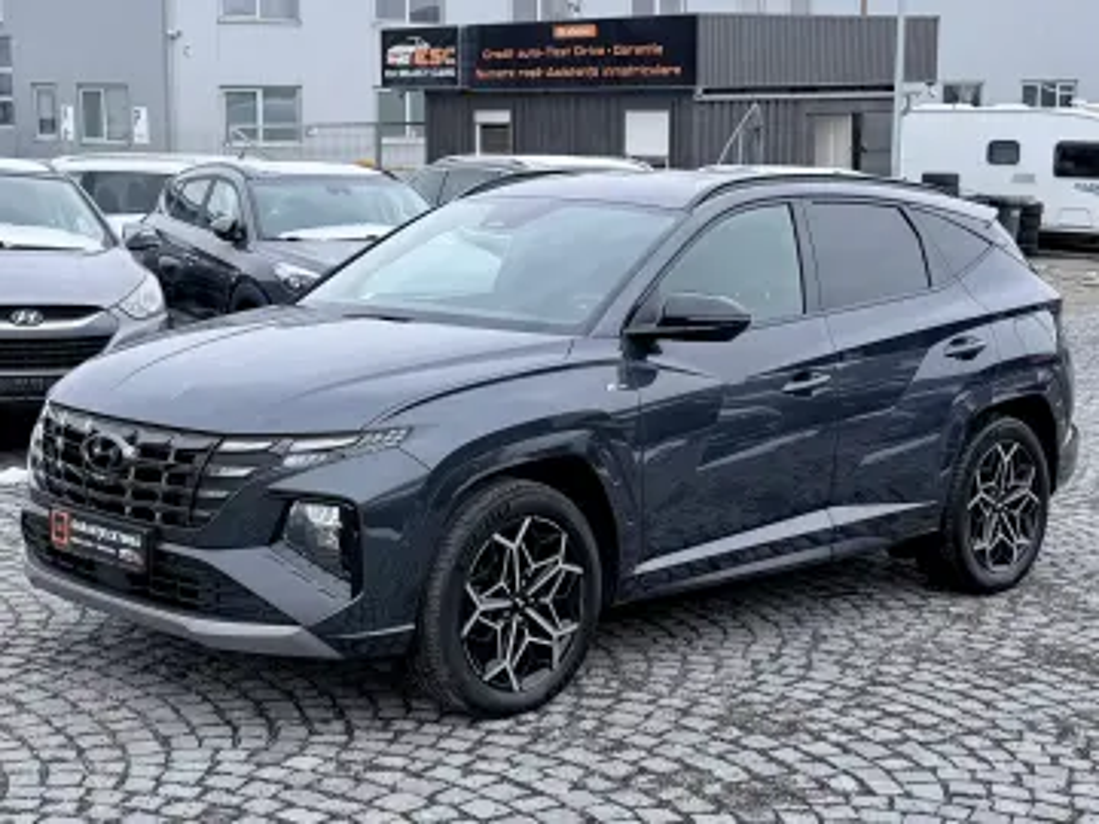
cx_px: 550
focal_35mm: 24
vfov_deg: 56.8
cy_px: 412
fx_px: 762
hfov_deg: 71.6
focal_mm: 6.76
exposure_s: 1/1901
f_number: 1.78
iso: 80
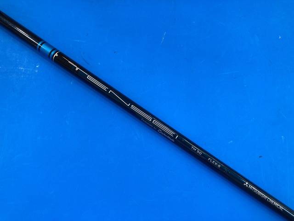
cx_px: 147
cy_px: 110
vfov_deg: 49.7
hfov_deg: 63.4
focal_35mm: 28
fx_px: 238
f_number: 1.8
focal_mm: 3.99
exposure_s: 1/50
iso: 64
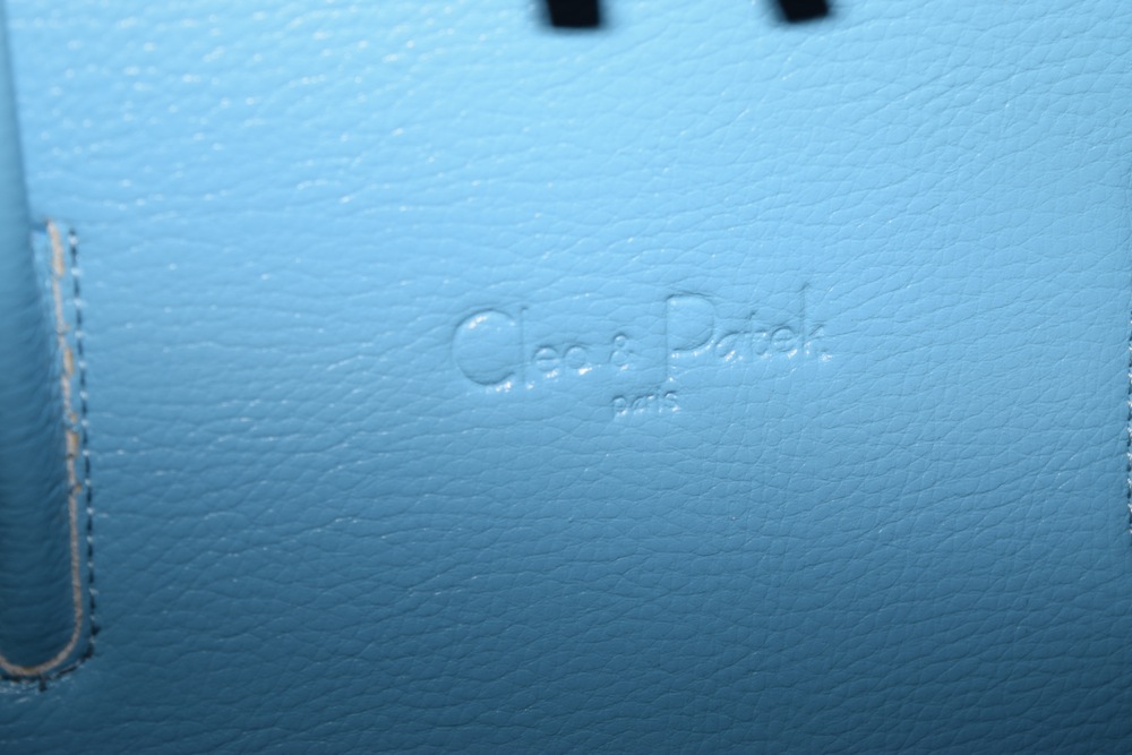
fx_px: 2264
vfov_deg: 18.9
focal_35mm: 72
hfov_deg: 28.1
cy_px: 378
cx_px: 566
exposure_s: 1/60
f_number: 5.3
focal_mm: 48
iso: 250
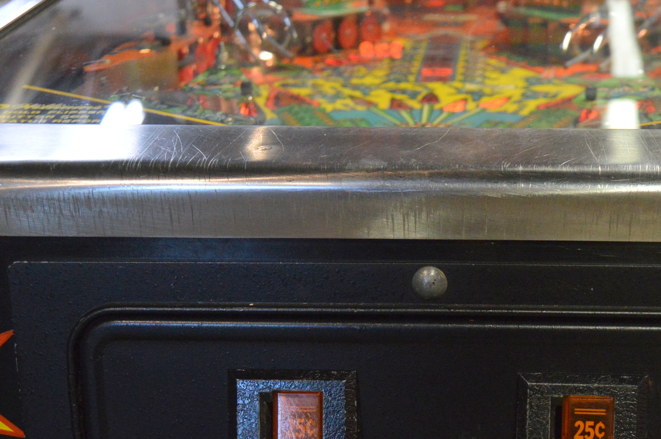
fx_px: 1394
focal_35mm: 76
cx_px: 475
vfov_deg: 17.7
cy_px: 377
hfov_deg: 26.4
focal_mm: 26
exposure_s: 1/50
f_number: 5.6
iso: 1600
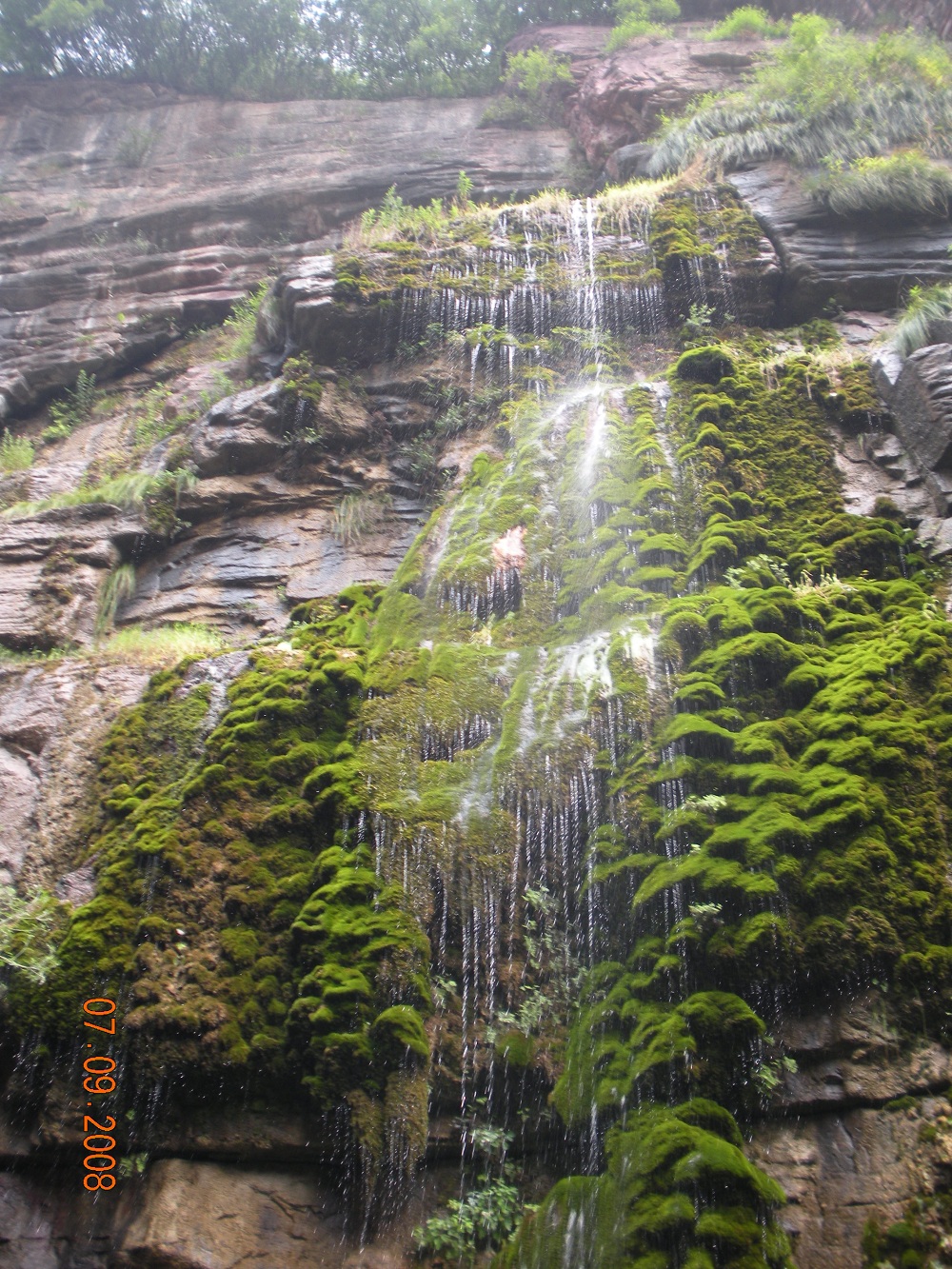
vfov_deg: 51.4
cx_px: 476
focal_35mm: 36
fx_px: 1320
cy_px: 634
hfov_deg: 39.7
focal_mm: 6.3
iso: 64
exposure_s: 1/62.5
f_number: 3.5
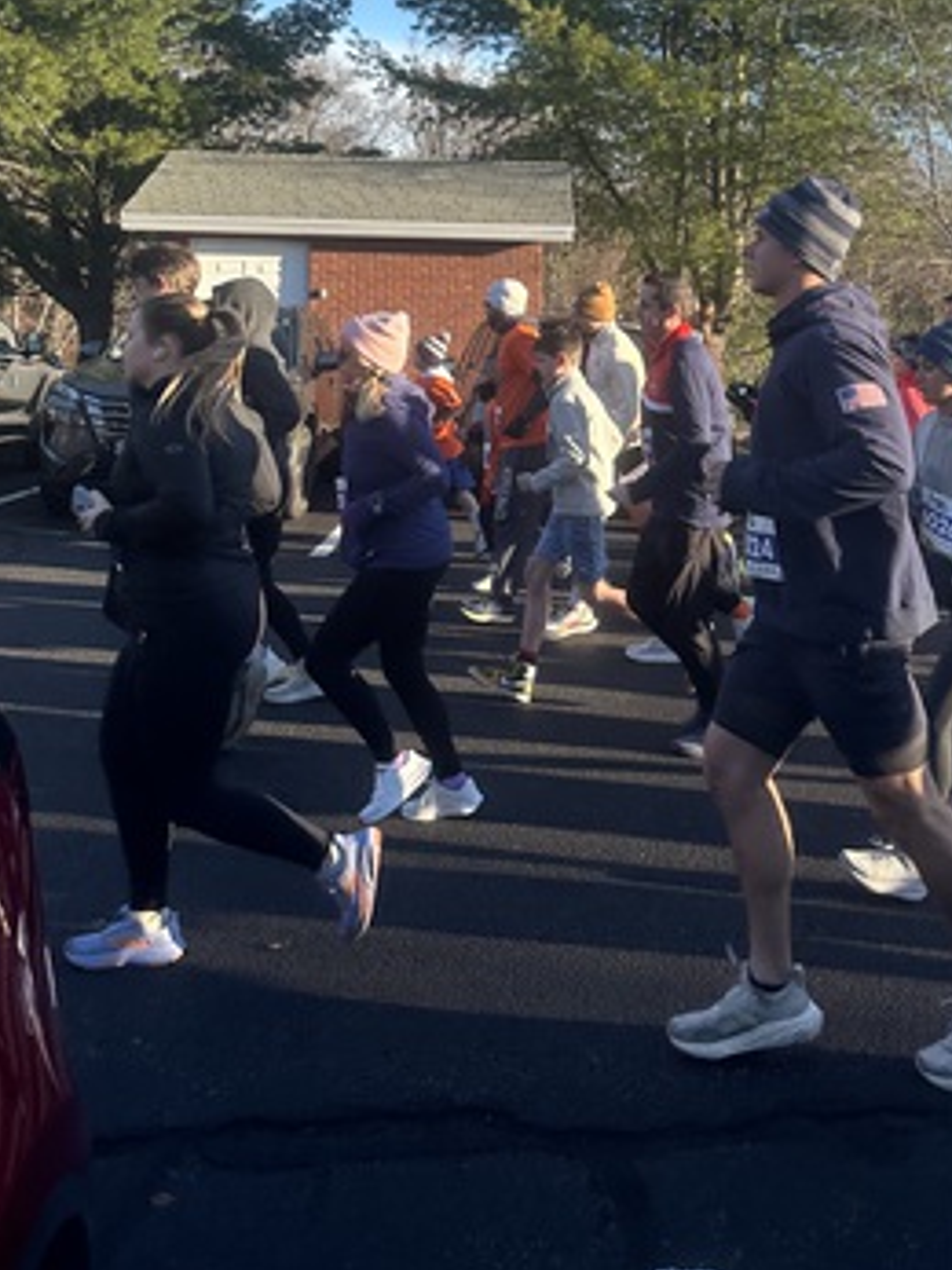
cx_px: 666
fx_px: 1394
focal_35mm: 38
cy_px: 293
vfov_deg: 46.9
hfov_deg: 37.1
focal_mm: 6.86
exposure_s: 1/1131
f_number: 1.78
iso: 80
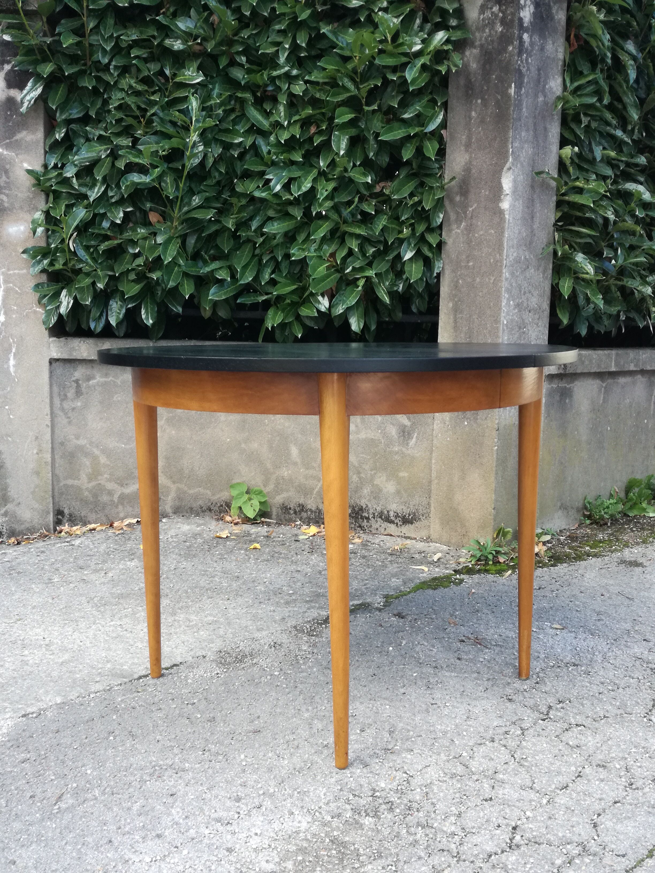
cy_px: 436
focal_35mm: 33
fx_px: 833
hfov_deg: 42.9
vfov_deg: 55.4
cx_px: 328
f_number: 2
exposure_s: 1/100
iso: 100
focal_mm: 3.79
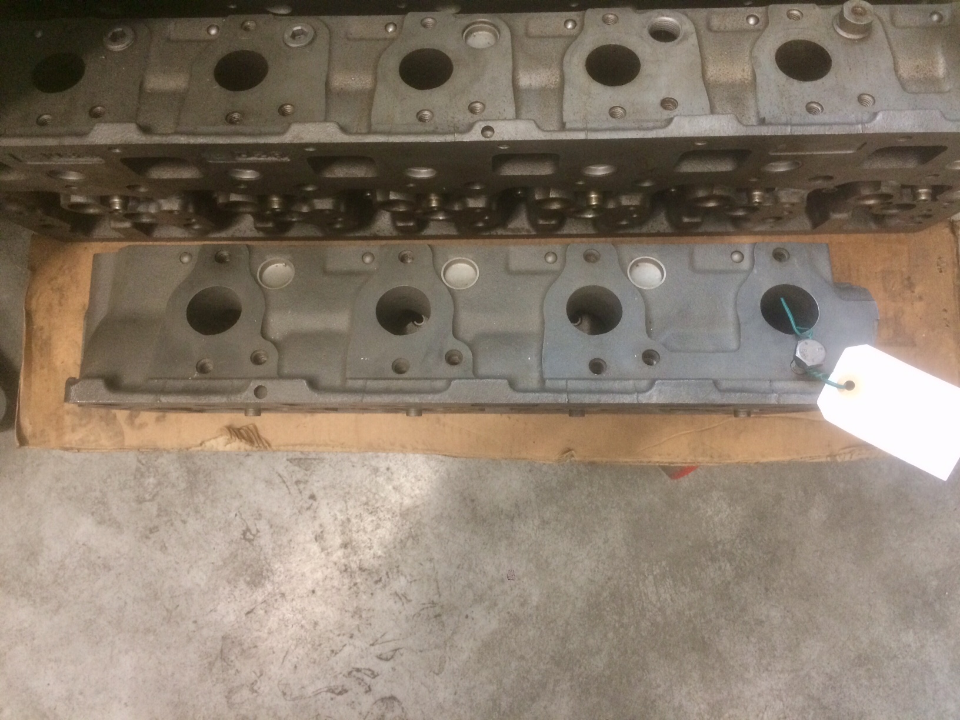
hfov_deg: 61.7
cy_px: 360
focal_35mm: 29
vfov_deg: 48.2
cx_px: 480
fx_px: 804
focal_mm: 4.15
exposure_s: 1/33
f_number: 2.2
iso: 320
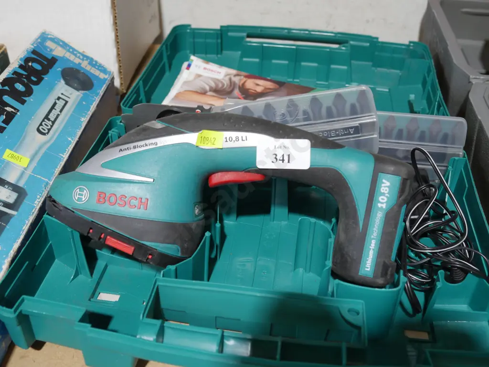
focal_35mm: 40
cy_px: 184
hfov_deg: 46.8
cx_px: 244
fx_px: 565
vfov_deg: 36.0
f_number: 4.4
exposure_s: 1/60
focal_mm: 20
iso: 800
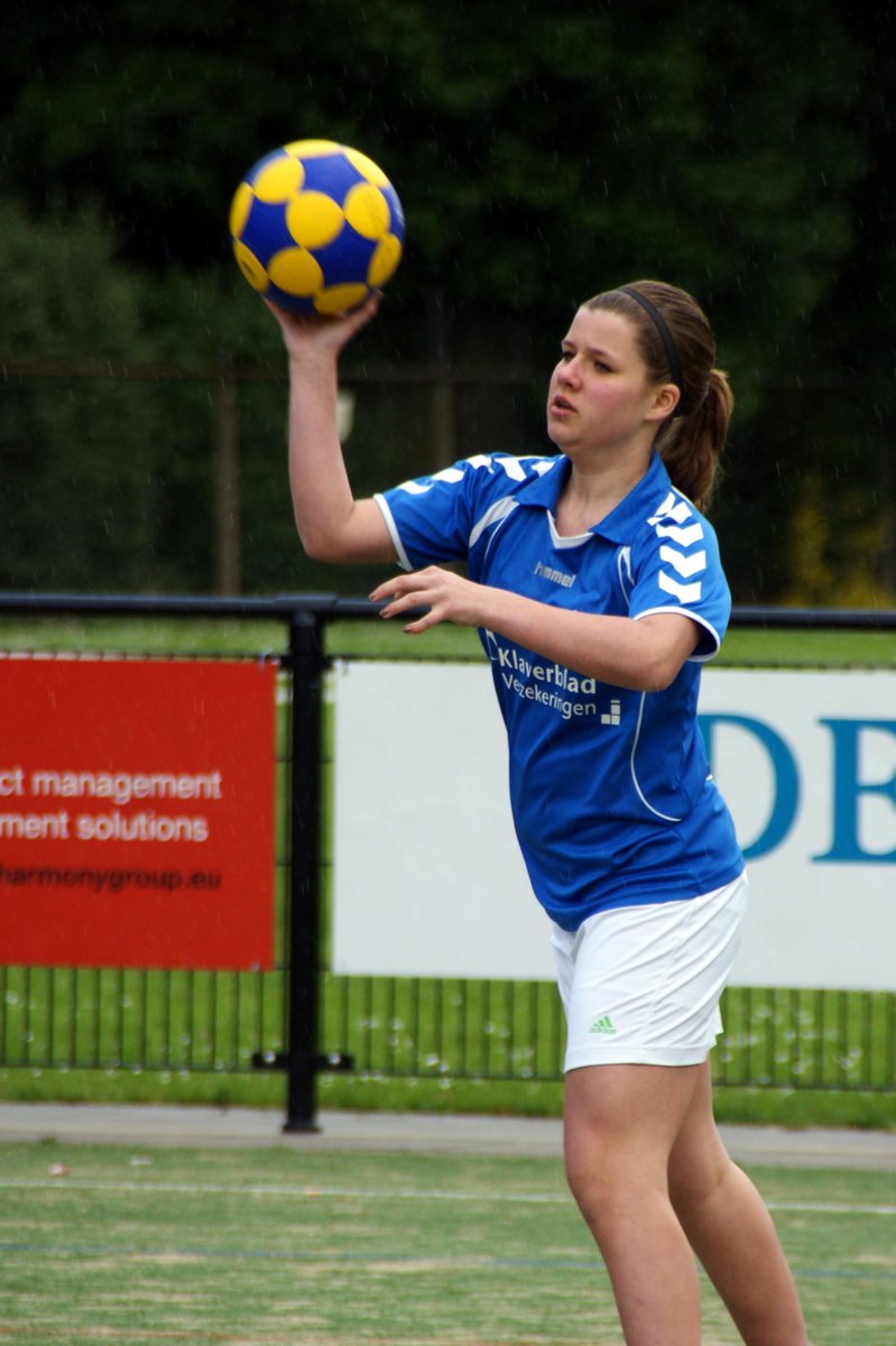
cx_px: 448
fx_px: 14011
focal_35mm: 375
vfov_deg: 5.5
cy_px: 673
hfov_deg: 3.7
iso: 100
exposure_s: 1/320
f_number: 6.3
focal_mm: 250
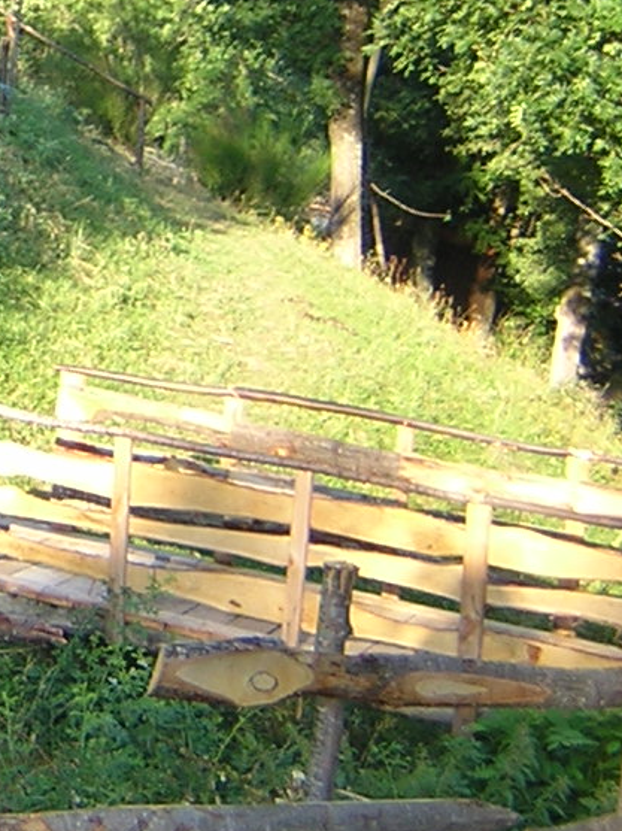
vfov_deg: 16.9
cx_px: -354
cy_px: 73
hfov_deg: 12.2
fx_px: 2758
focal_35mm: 115
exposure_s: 1/158
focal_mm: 5.2
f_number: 2.7
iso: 100
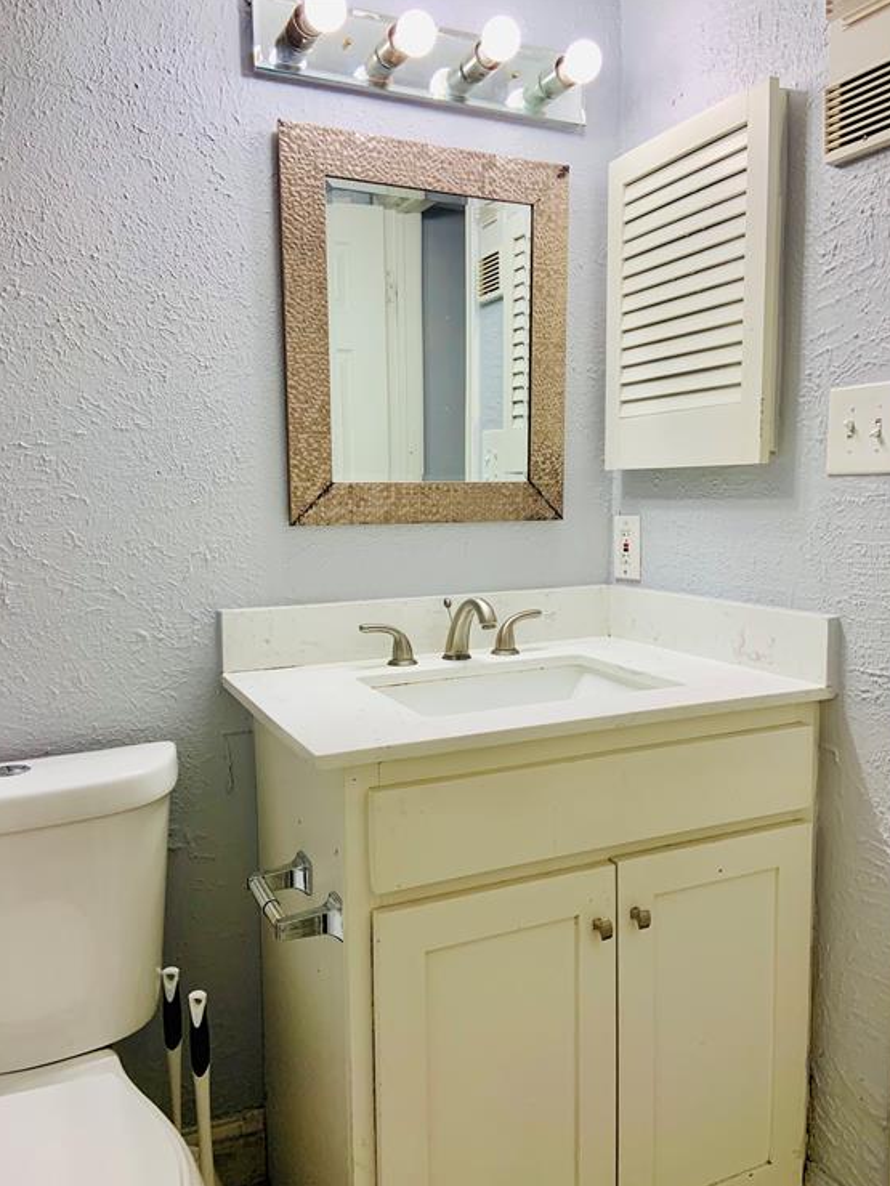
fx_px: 926
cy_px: 609
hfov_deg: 51.4
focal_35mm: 27
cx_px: 446
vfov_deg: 65.3
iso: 100
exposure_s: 1/120
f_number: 1.8
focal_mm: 4.25
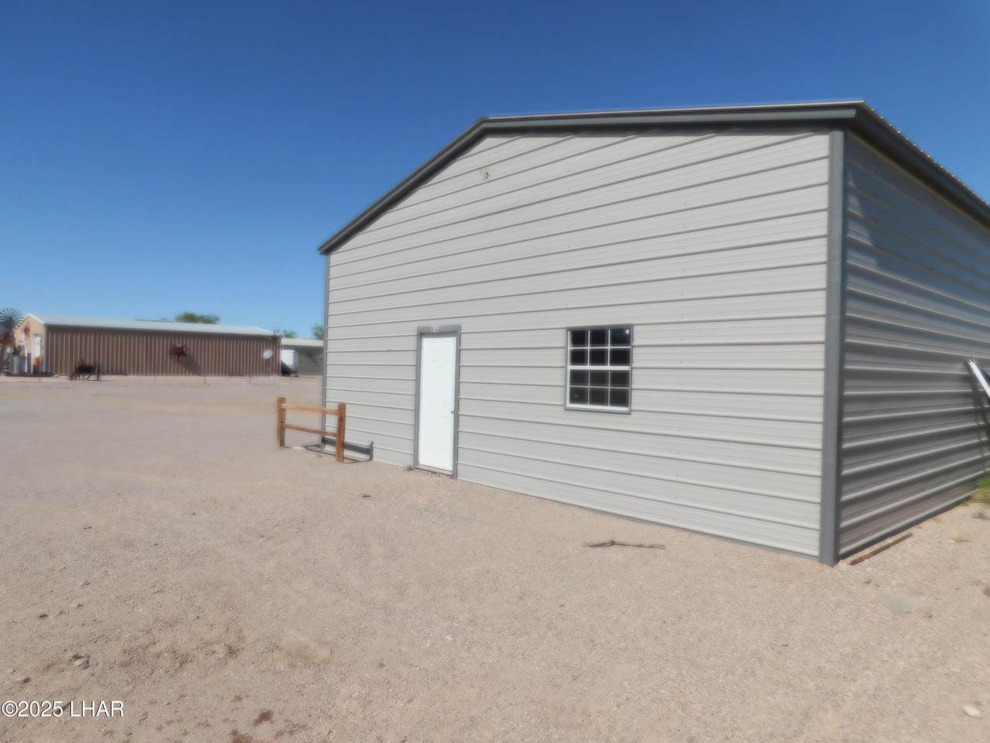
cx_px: 495
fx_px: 658
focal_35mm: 23
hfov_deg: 73.9
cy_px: 372
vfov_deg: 58.9
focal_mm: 4
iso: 125
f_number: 6
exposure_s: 1/1250
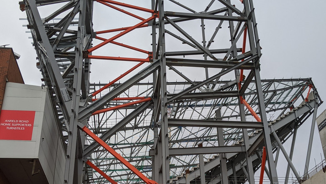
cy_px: 117
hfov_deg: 46.4
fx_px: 380
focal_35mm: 44
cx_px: 176
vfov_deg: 27.0
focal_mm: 4.44
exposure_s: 1/1381
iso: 63
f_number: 1.8
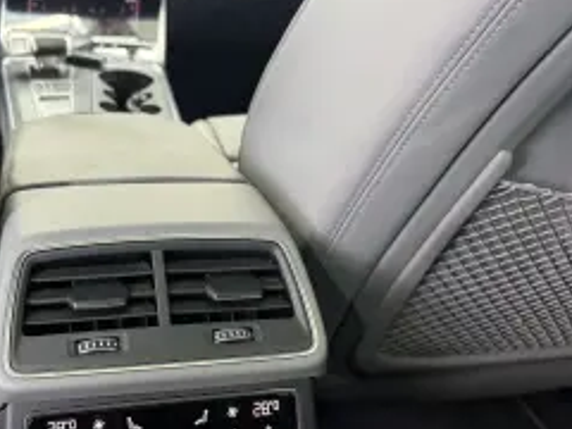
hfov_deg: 49.9
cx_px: 164
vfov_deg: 39.3
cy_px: 276
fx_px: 595
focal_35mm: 36
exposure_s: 1/50
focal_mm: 6.76
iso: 800
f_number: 1.78
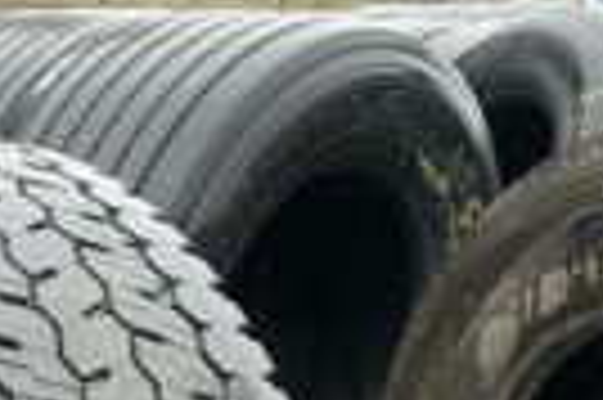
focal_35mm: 87
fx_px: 1455
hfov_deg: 22.2
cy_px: 712
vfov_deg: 14.0
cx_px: -50
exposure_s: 1/60
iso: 160
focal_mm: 4.25
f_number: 1.8
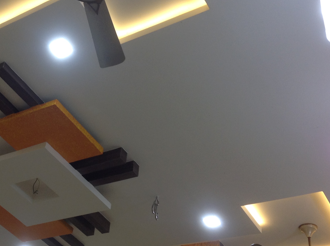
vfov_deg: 24.3
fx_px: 571
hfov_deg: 31.2
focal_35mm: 60
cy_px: 121
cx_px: 56
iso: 50
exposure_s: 1/24
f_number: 2.4
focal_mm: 4.28
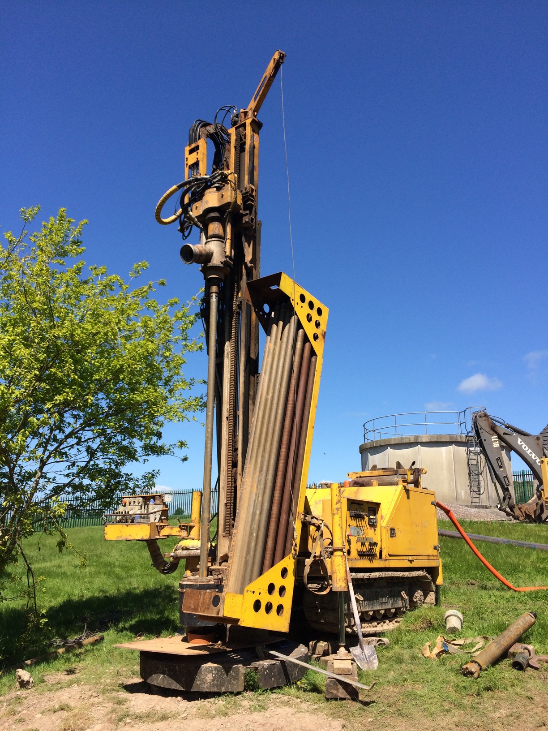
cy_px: 366
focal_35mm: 29
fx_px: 612
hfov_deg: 48.2
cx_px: 274
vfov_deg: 61.7
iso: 32
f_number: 2.2
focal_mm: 4.15
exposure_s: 1/2053
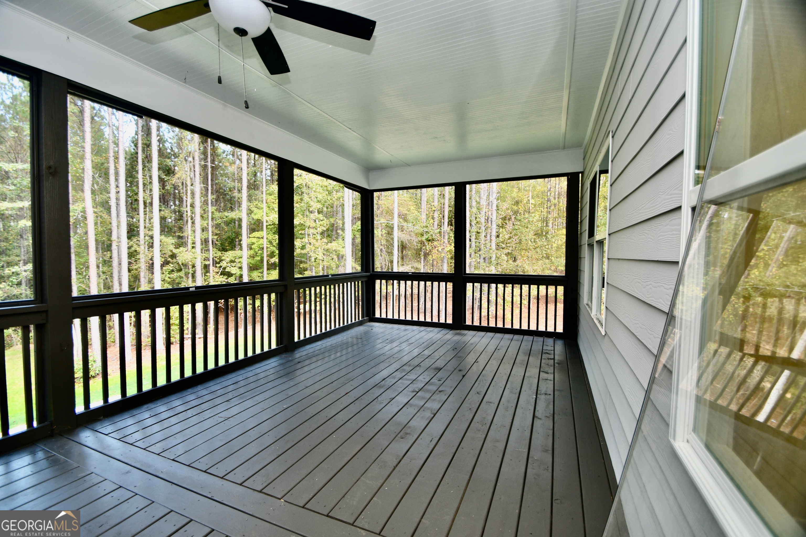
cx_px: 403
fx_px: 336
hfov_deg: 100.4
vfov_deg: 77.3
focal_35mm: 15
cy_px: 268
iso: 220
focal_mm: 10
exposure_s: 1/60
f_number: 4
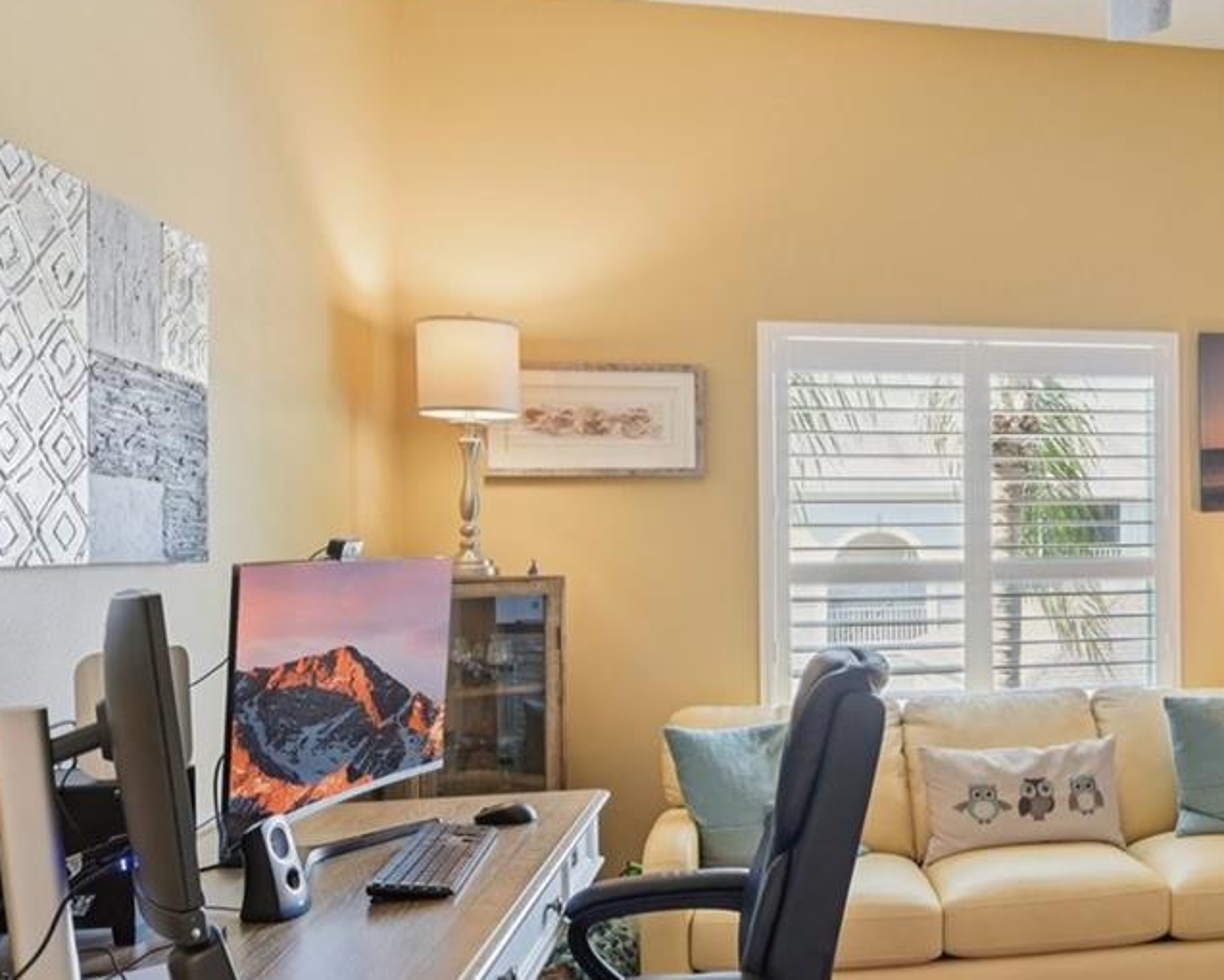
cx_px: 1049
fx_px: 1196
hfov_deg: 49.6
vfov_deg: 44.5
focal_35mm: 33
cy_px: 536
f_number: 8
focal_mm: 14
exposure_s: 1/6
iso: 400
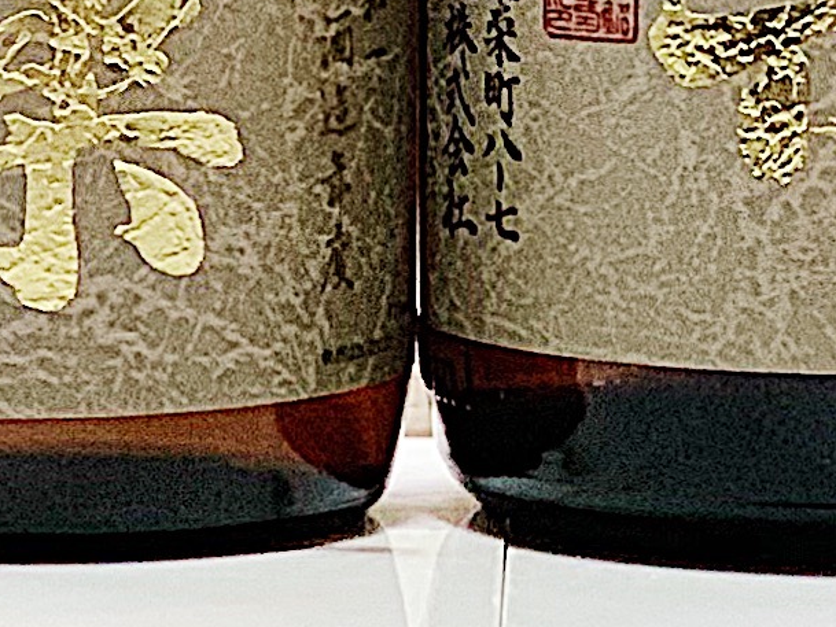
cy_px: -1349
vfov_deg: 4.2
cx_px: 512
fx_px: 8309
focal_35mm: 344
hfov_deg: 5.8
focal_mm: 6
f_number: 2.4
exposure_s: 1/67
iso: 125
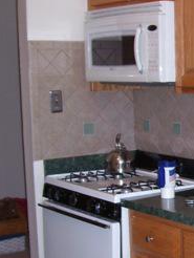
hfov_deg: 15.8
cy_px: 169
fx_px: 664
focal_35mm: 89
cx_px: 252
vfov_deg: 21.9
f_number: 2.7
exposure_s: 1/60
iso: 80
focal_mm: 5.6
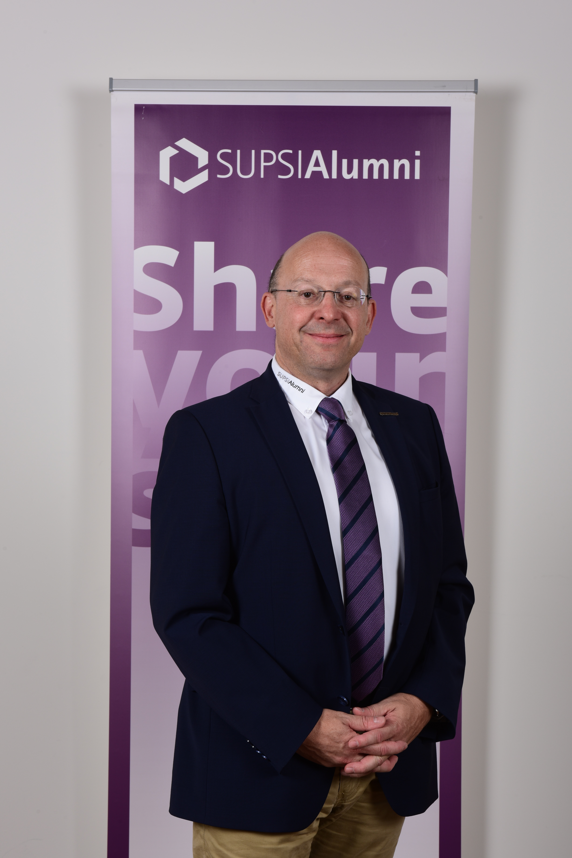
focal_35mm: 38
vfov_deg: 50.7
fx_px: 905
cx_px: 286
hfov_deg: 35.1
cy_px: 429
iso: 250
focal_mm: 38
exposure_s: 1/125
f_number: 13
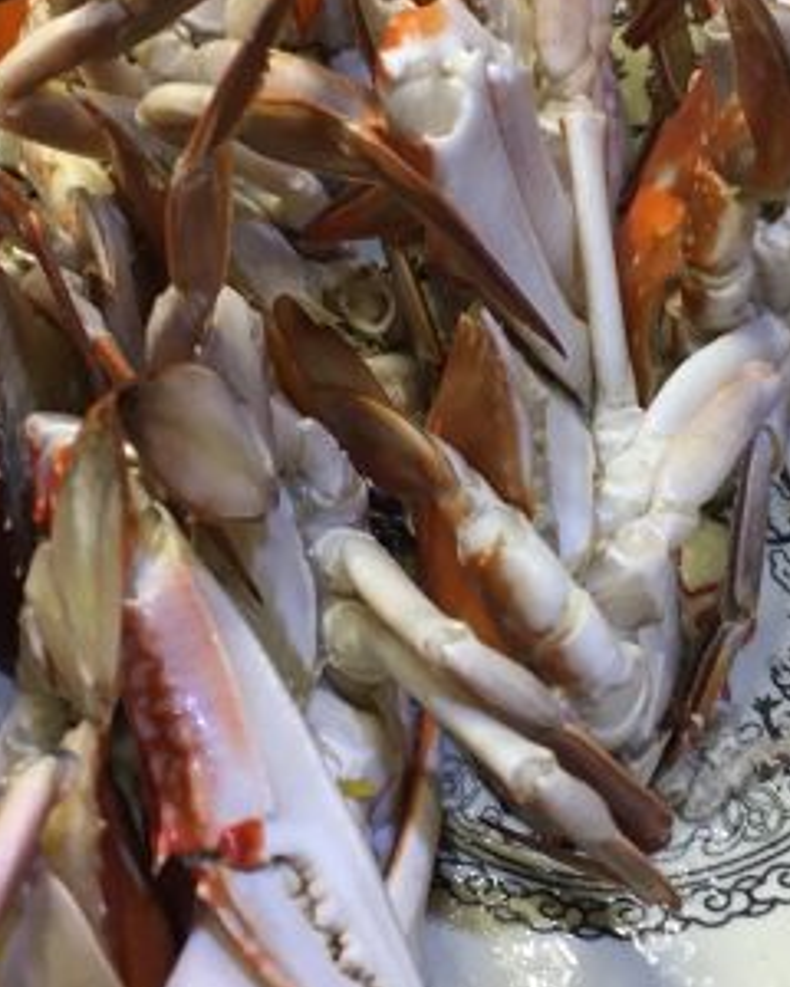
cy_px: 480
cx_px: 634
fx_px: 1929
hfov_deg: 22.8
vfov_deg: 28.7
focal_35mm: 66
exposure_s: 1/33
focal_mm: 4.15
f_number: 2.2
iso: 40
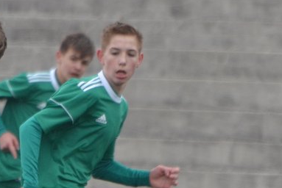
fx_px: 11045
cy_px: 180
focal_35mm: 1409
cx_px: -121
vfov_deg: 1.0
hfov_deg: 1.5
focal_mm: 300
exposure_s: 1/500
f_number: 6.3
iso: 400
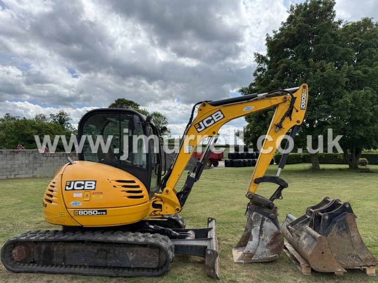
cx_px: 189
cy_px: 142
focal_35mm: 24
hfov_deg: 71.6
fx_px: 262
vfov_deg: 56.8
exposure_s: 1/5319
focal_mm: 6.76
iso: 100
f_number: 1.78
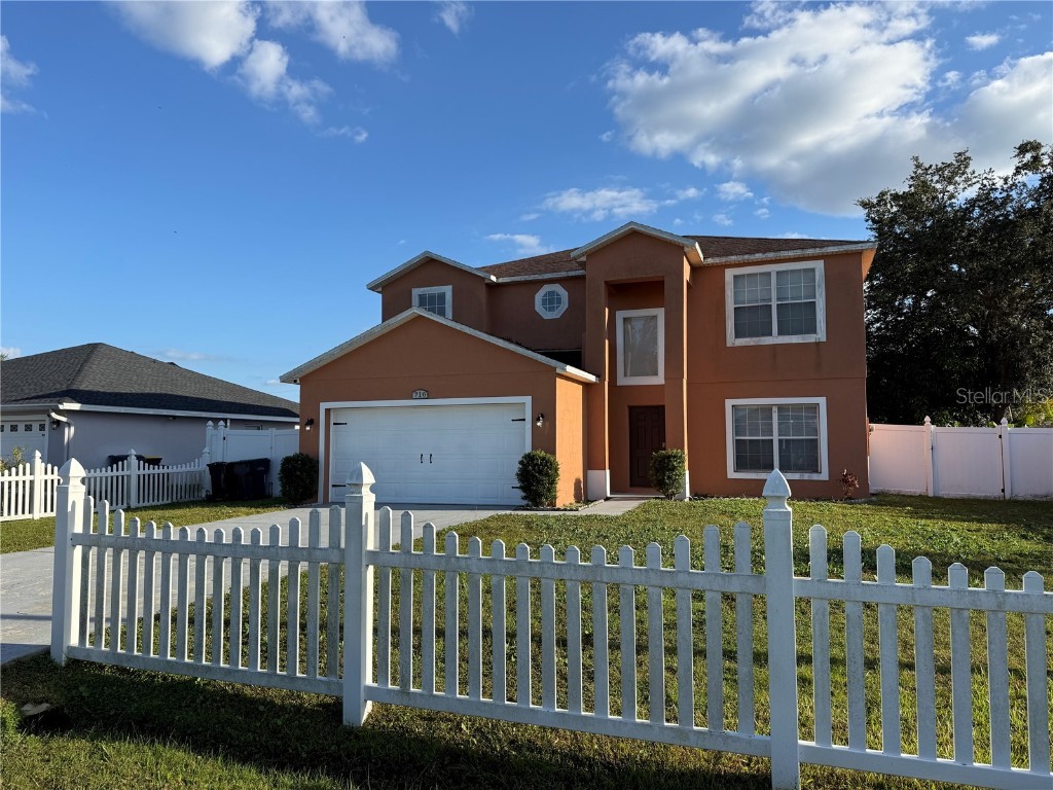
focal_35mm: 24
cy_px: 395
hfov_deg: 71.6
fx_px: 730
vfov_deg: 56.8
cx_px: 526
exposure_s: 1/3279
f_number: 1.78
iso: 80
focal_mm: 6.76
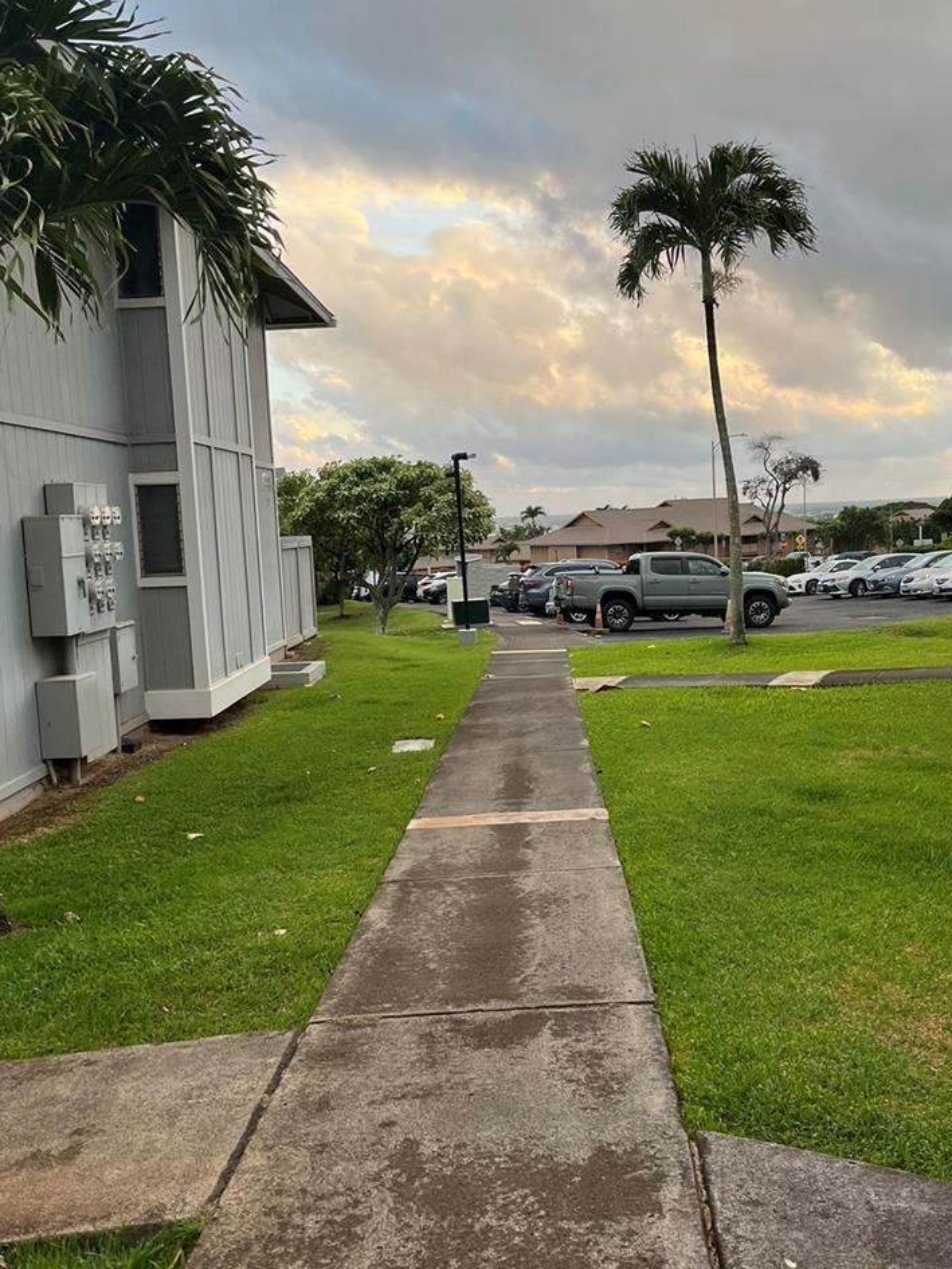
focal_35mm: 33
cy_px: 658
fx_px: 1210
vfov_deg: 55.3
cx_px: 530
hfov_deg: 42.9
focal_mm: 5.1
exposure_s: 1/374
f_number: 1.6
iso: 50
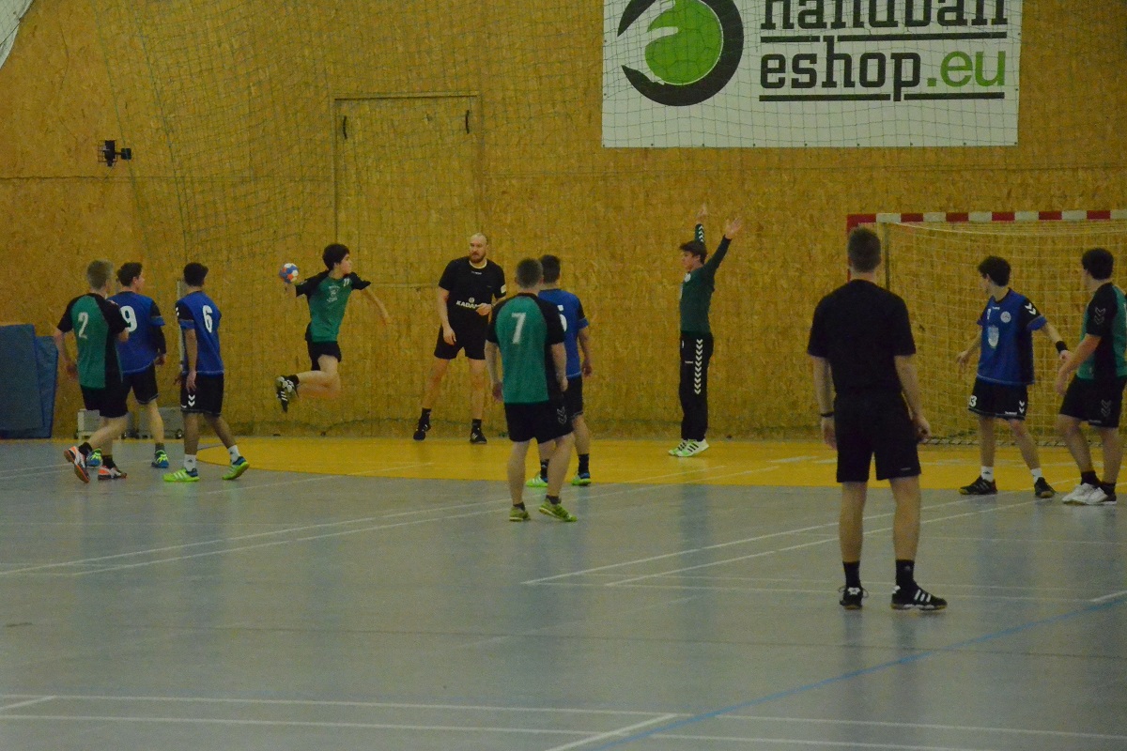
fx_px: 4226
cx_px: 564
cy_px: 376
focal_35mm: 135
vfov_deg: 10.2
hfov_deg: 15.2
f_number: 5.6
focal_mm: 90
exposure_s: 1/1000
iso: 6400
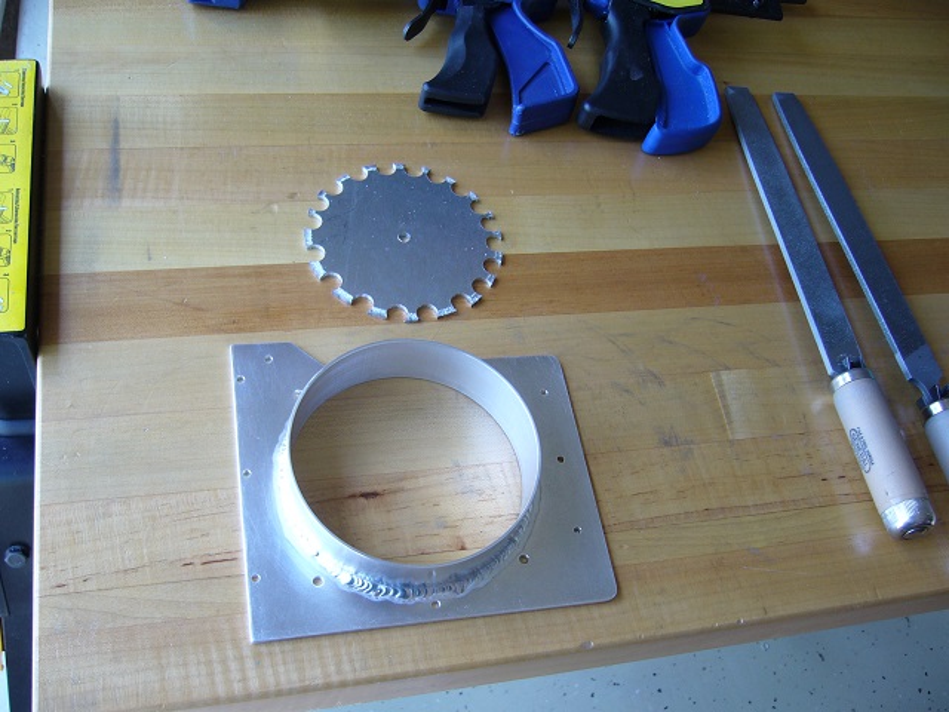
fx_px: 960
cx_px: 474
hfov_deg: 52.6
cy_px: 356
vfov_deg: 40.7
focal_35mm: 35
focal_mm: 5.8
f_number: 2.8
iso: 80
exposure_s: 1/30
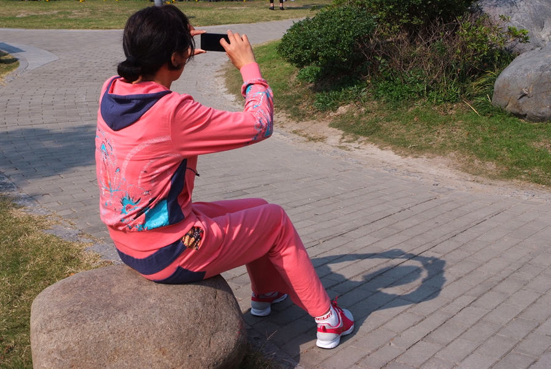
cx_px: 276
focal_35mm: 48
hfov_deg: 41.1
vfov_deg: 28.2
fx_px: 736
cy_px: 184
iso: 400
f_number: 13
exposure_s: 1/570
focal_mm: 32
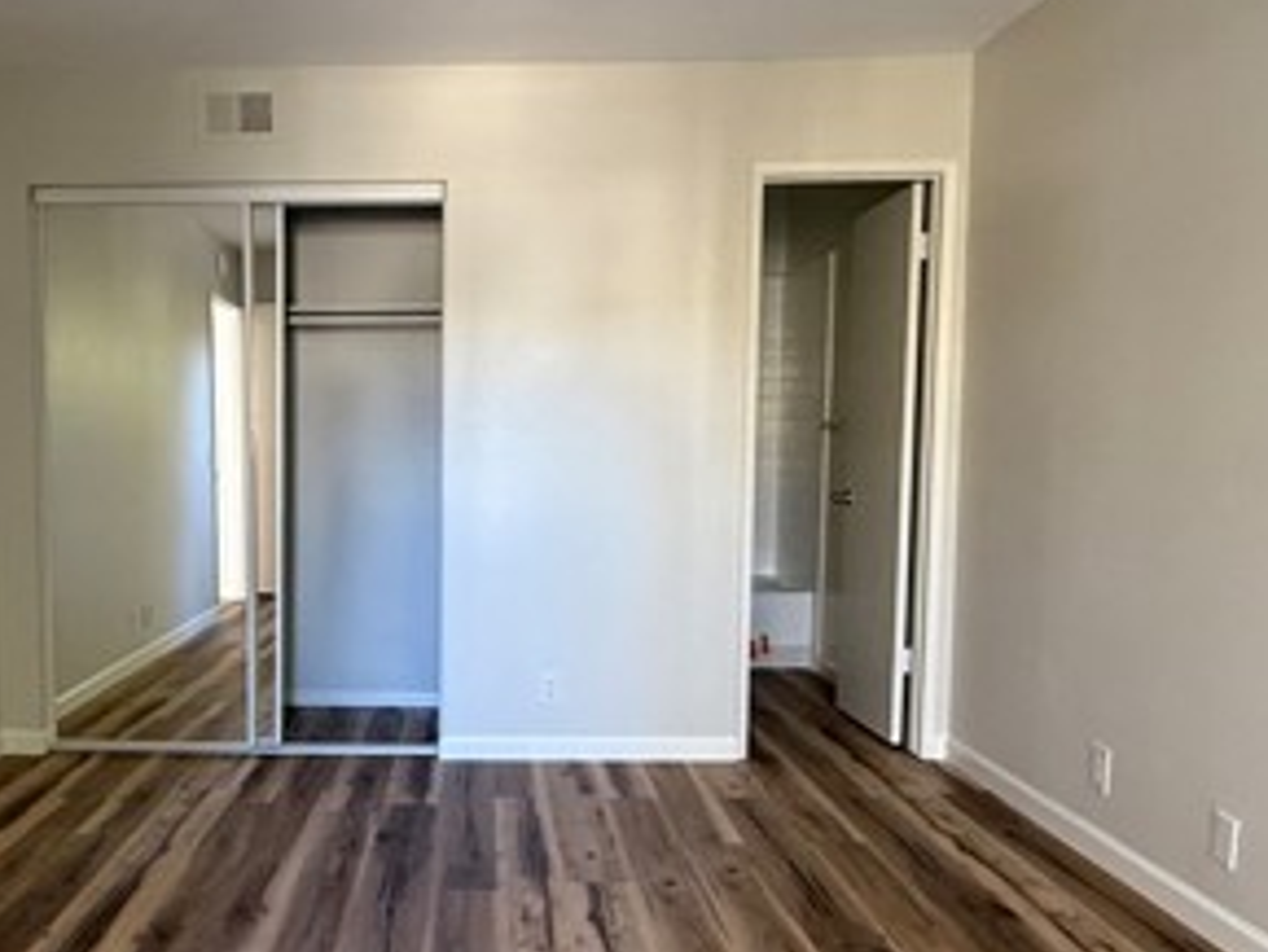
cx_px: 448
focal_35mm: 31
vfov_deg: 45.4
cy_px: 535
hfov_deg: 57.3
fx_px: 1136
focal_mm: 2.22
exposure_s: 1/93
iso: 400
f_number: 2.2
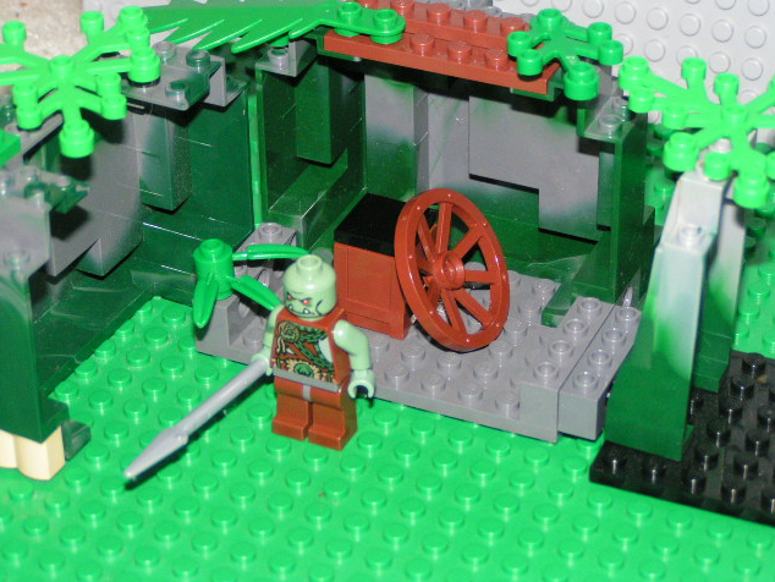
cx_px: 388
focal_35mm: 109
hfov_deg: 18.0
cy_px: 291
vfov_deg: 13.6
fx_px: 2441
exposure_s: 1/125
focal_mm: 16.6
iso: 200
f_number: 3.5
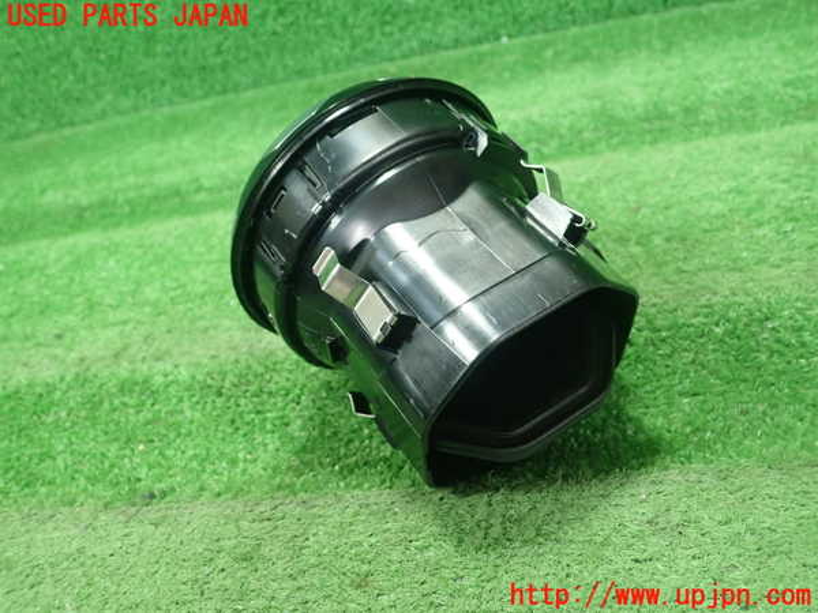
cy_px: 306
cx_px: 409
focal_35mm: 30
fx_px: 709
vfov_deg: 46.8
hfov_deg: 60.0
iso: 500
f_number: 2.3
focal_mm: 5.5
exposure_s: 1/125
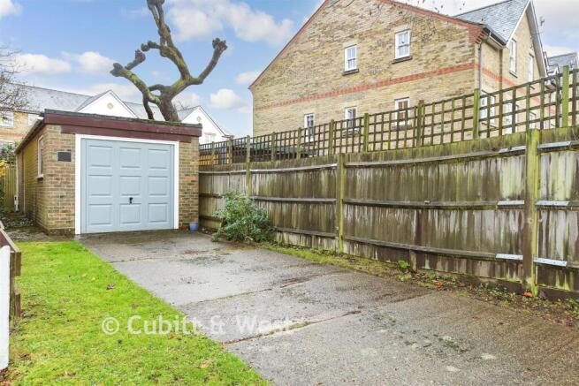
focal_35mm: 25
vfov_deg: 51.3
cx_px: 290
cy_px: 193
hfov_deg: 71.5
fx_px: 402
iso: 250
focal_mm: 17
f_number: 8
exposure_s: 1/15
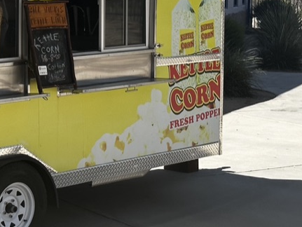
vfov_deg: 13.0
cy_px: 65
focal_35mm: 114
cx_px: -28
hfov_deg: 16.7
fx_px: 995
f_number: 1.78
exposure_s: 1/2890
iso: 64
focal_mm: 6.86
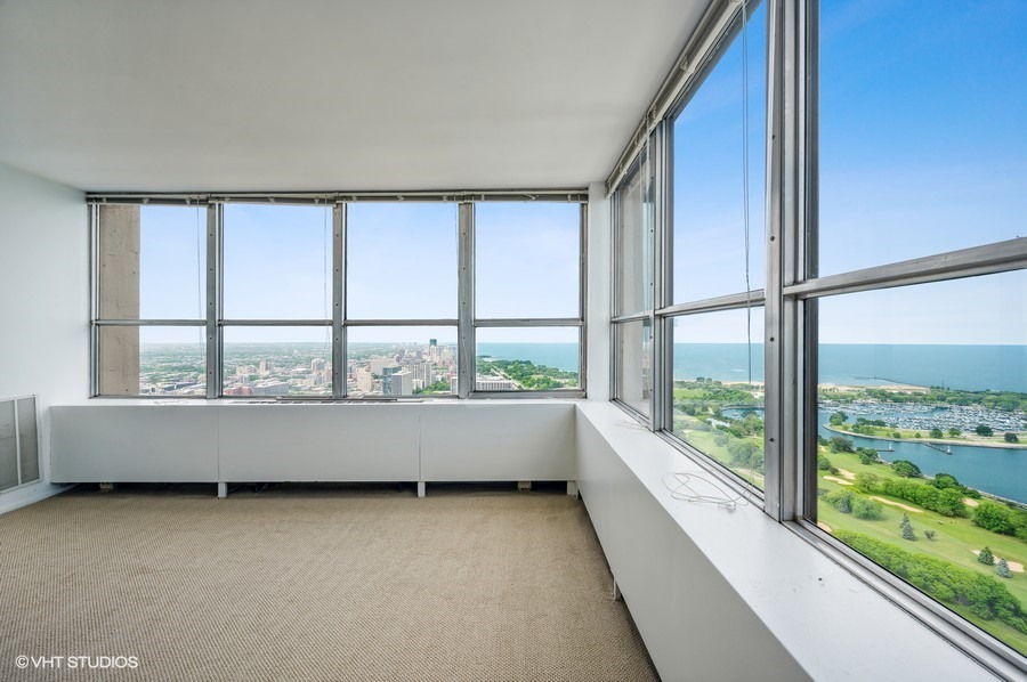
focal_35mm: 14
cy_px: 341
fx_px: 399
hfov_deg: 104.3
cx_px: 514
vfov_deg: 81.1
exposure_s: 1/30
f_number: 11
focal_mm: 14
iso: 100
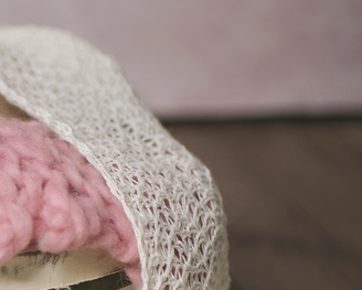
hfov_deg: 15.2
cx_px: -119
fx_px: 1287
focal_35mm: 120
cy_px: 147
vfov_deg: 12.9
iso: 250
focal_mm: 35
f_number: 1.8
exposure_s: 1/250
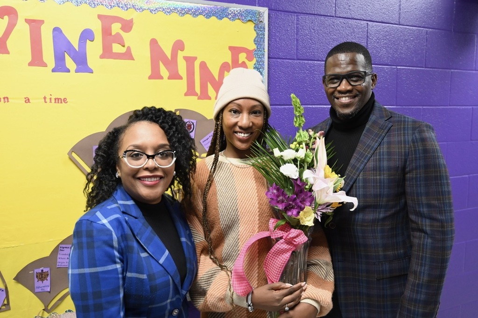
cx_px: 239
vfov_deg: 43.6
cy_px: 159
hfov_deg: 61.9
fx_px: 398
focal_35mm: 30
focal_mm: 30
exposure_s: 1/125
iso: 2800
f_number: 4
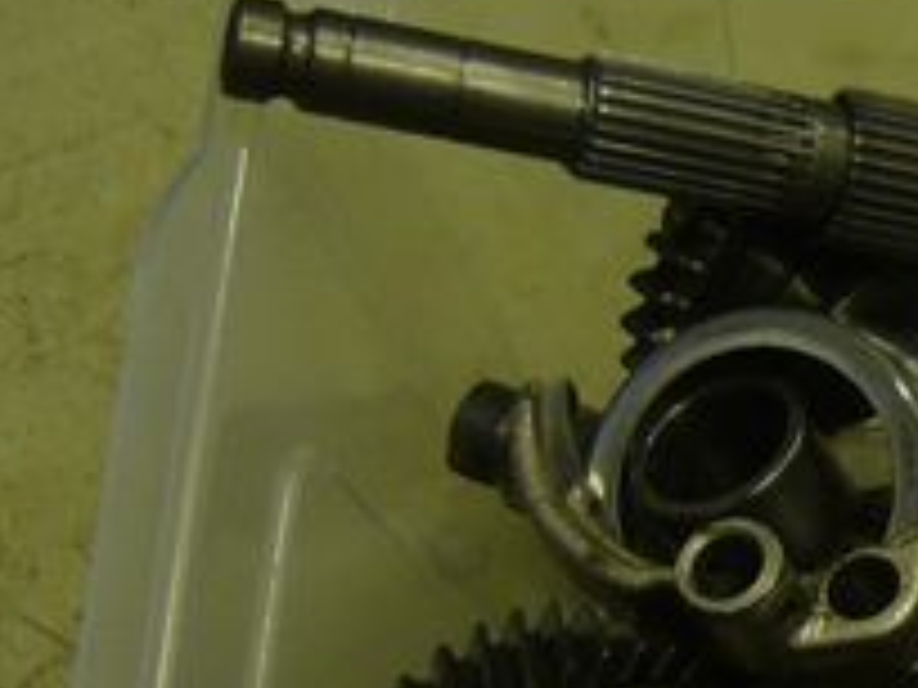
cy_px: 580
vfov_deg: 13.4
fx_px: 2917
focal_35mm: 110
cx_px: 1251
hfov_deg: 16.7
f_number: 2.8
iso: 80
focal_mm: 5.8
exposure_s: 1/8
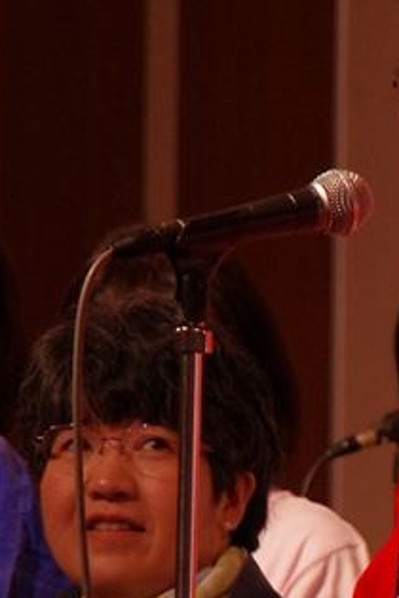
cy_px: 497
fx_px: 12584
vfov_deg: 2.7
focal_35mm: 757
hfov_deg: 1.8
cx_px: 480
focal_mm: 135
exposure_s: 1/200
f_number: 5.6
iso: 1600
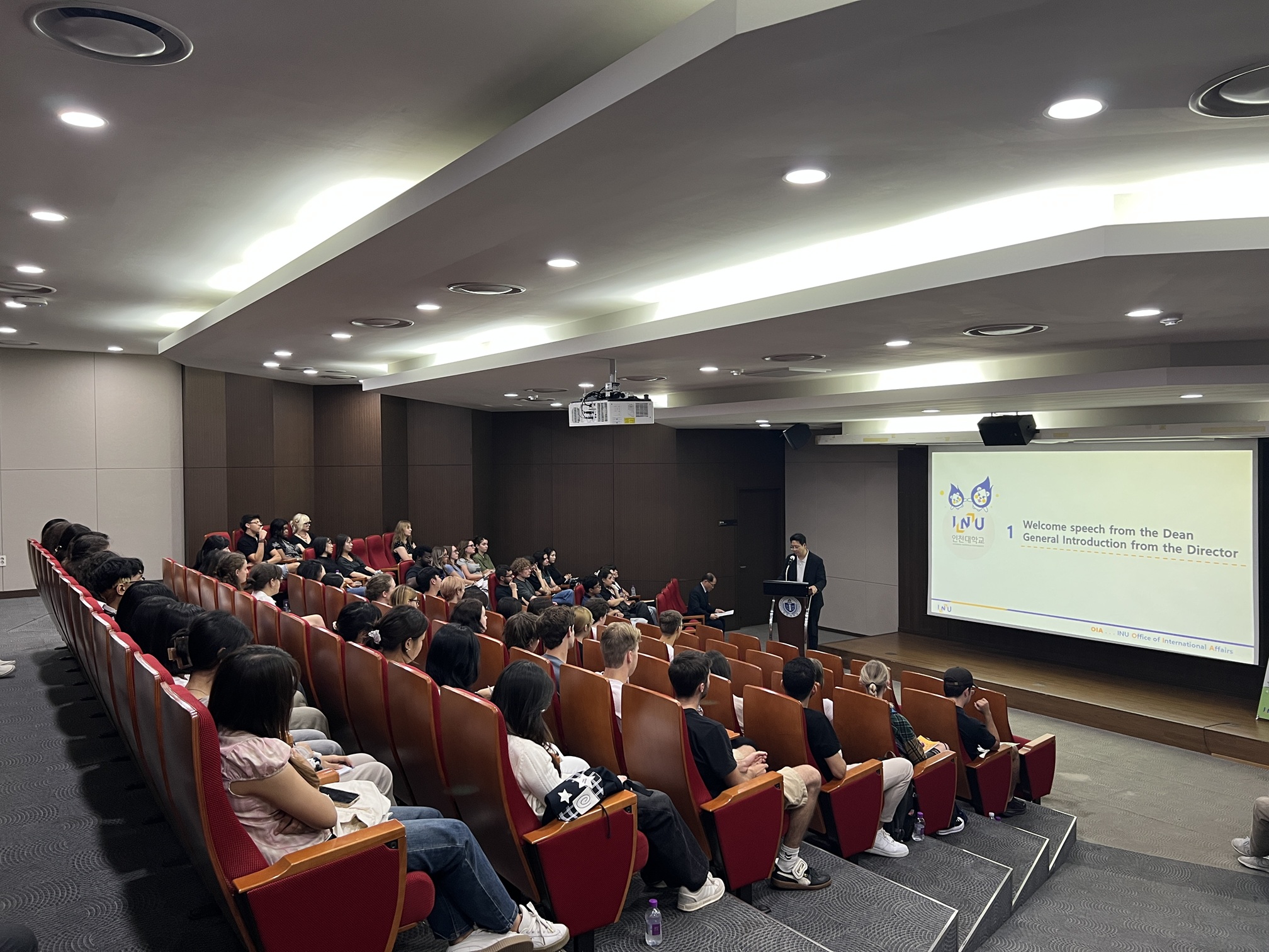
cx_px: 634
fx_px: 953
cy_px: 476
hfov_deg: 67.3
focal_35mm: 26
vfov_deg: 53.1
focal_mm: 5.7
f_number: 1.5
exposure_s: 1/60
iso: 100
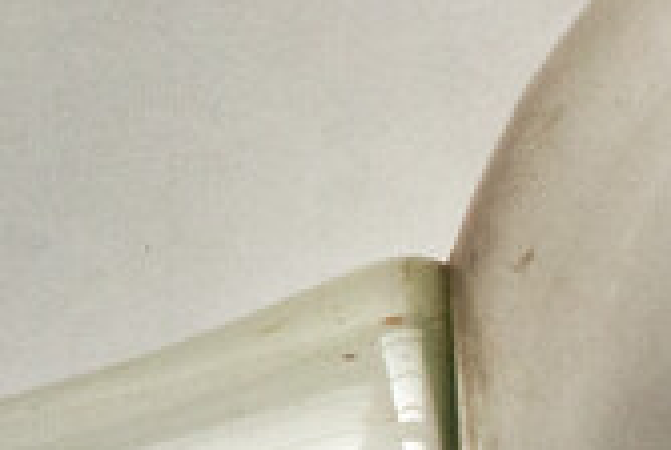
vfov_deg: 3.5
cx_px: 1446
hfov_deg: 5.1
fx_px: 7383
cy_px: 454
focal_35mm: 395
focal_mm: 55
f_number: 9
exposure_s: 1/320
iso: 100
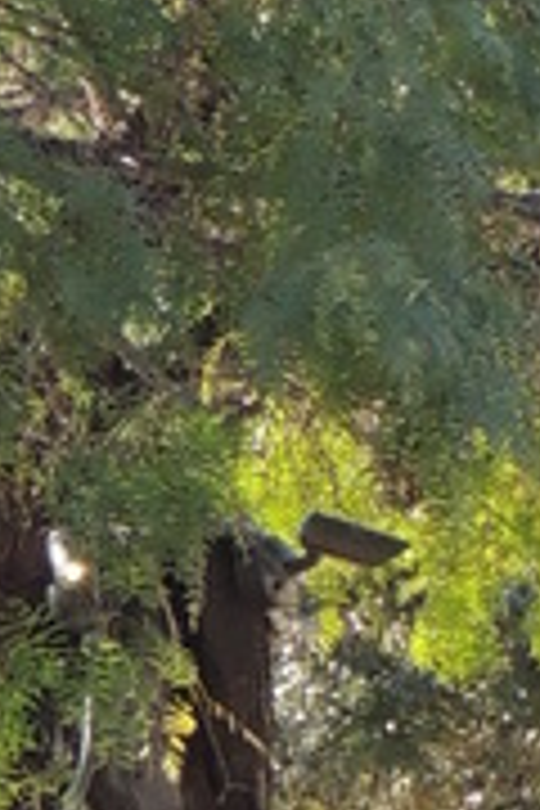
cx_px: 540
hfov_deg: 2.1
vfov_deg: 3.1
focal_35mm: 666
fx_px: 14984
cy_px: 846
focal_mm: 16
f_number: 4.1
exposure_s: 1/400
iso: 220
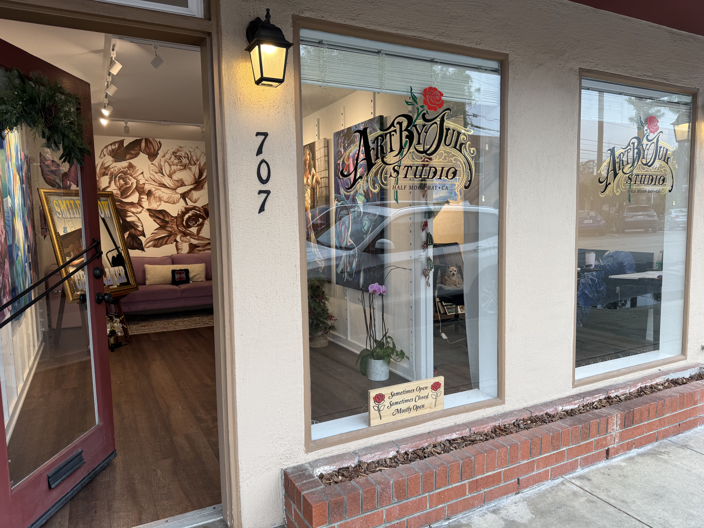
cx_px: 352
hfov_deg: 71.6
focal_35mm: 24
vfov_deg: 56.8
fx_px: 488
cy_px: 264
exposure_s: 1/120
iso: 50
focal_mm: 6.76
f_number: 1.78
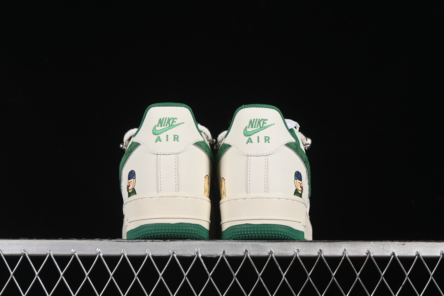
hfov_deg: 27.0
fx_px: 925
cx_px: 222
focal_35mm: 75
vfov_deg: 18.2
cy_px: 148
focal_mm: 50
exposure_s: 1/80
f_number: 8
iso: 160
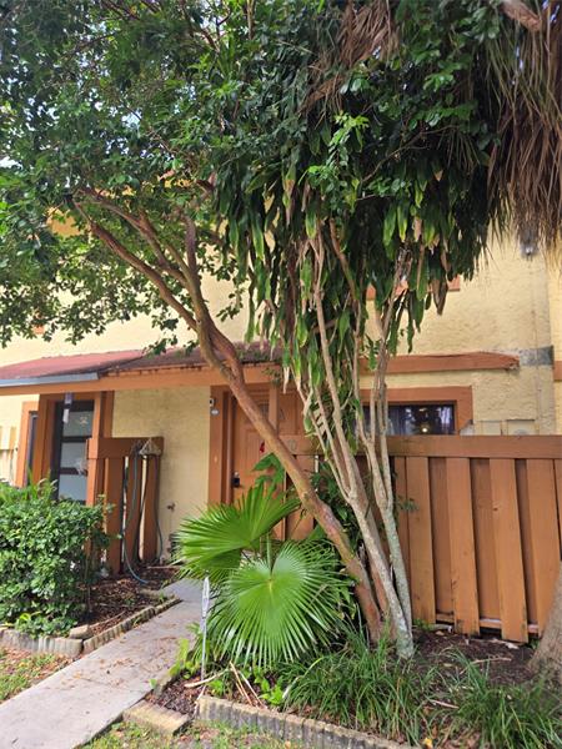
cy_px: 374
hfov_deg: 58.9
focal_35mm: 23
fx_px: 498
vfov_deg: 73.9
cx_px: 281
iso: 25
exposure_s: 1/306
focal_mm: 5.4
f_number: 1.8
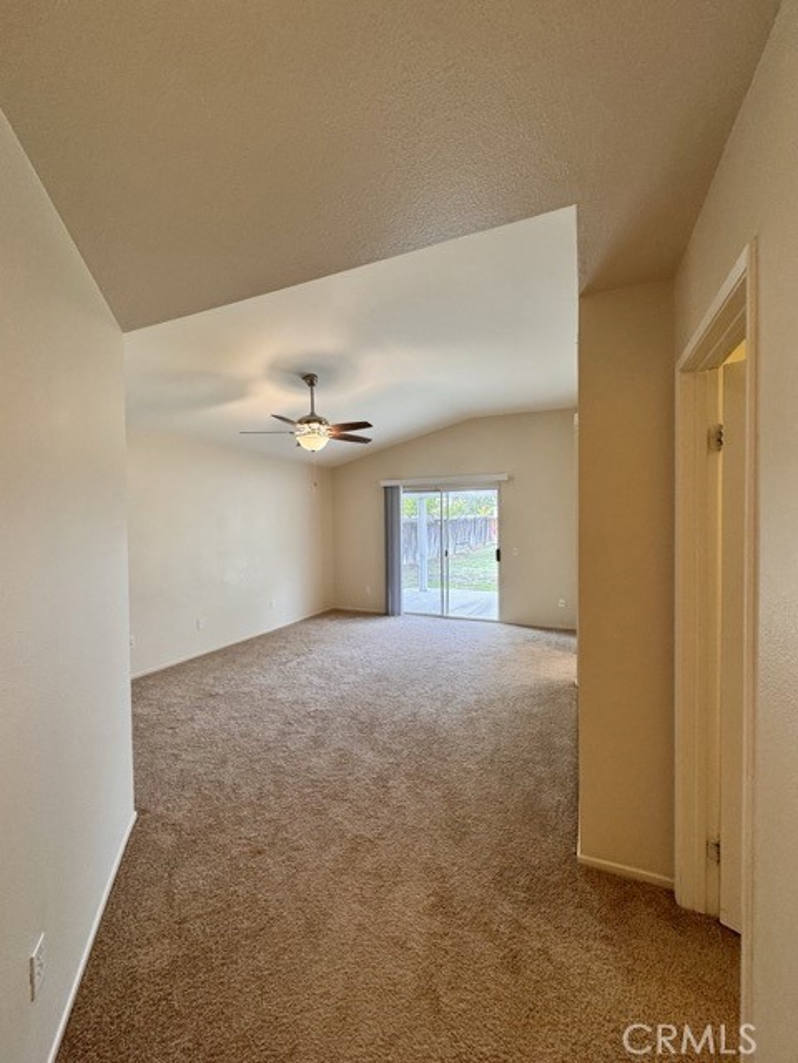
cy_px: 532
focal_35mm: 14
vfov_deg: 102.1
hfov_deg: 85.7
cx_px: 399
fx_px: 430
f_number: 2.2
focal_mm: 2.22
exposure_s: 1/120
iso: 250
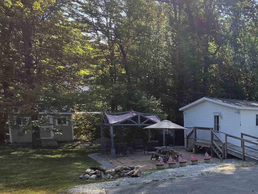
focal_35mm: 29
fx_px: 216
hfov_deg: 47.5
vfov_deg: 46.7
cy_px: 143
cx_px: 274
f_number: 1.9
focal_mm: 2.2
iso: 40
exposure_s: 1/1255
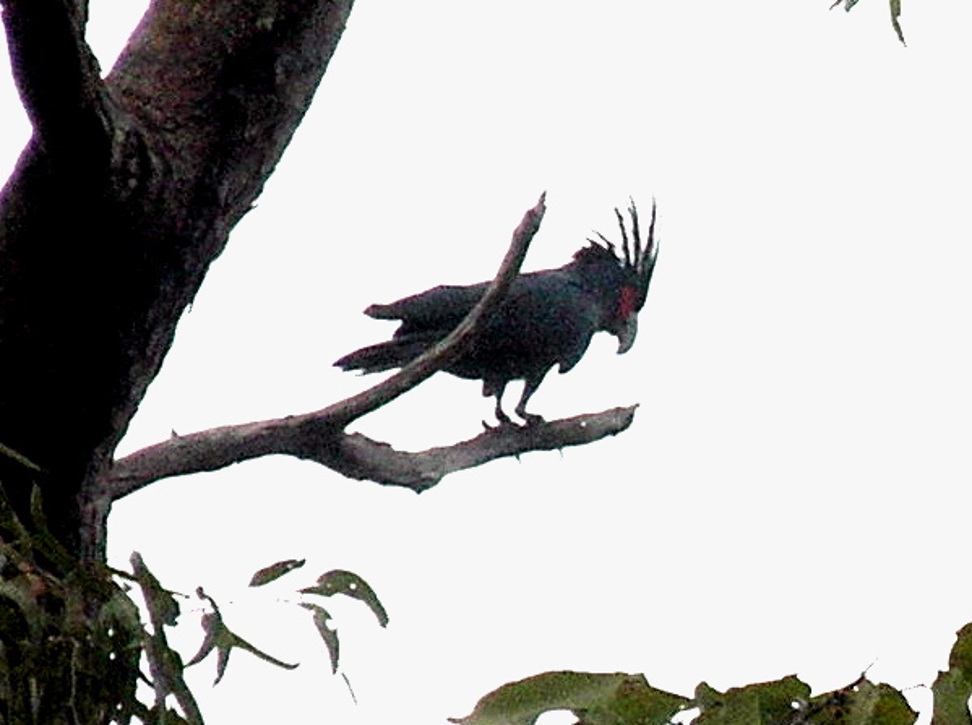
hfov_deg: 6.6
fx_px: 8493
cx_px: 486
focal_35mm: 303
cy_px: 362
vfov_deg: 4.9
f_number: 4.4
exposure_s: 1/418
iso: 50
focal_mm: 50
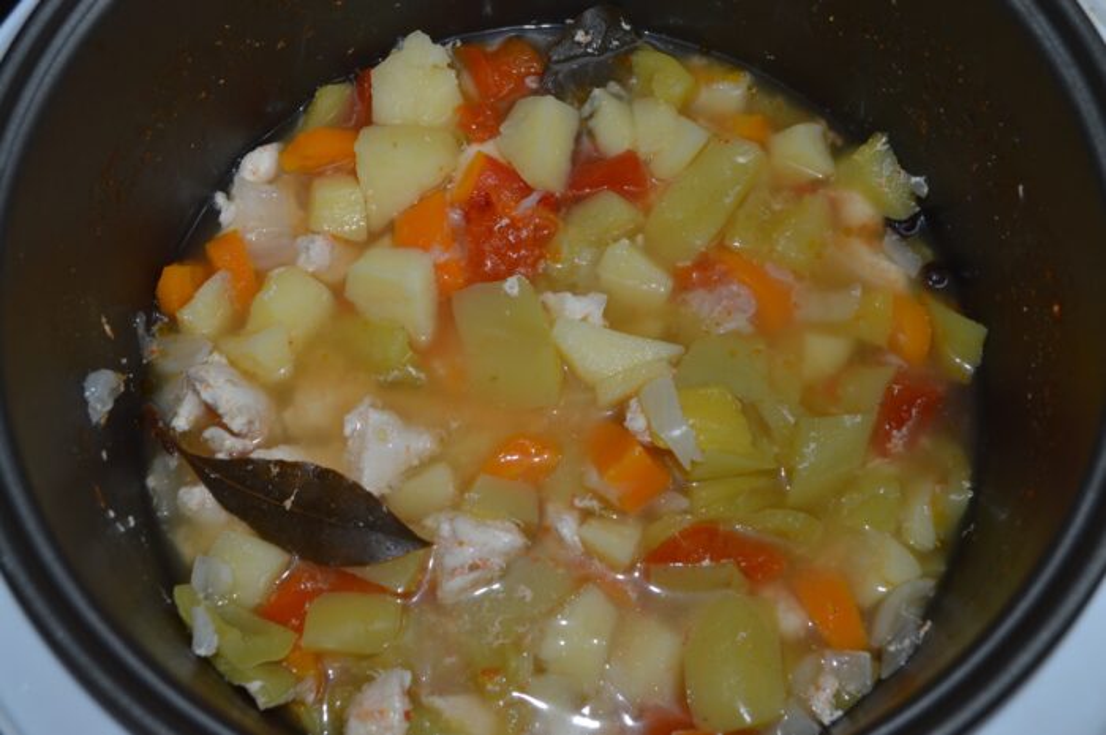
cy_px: 368
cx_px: 553
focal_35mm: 39
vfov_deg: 34.1
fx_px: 1197
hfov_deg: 49.6
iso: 100
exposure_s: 1/60
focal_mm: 26
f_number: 8
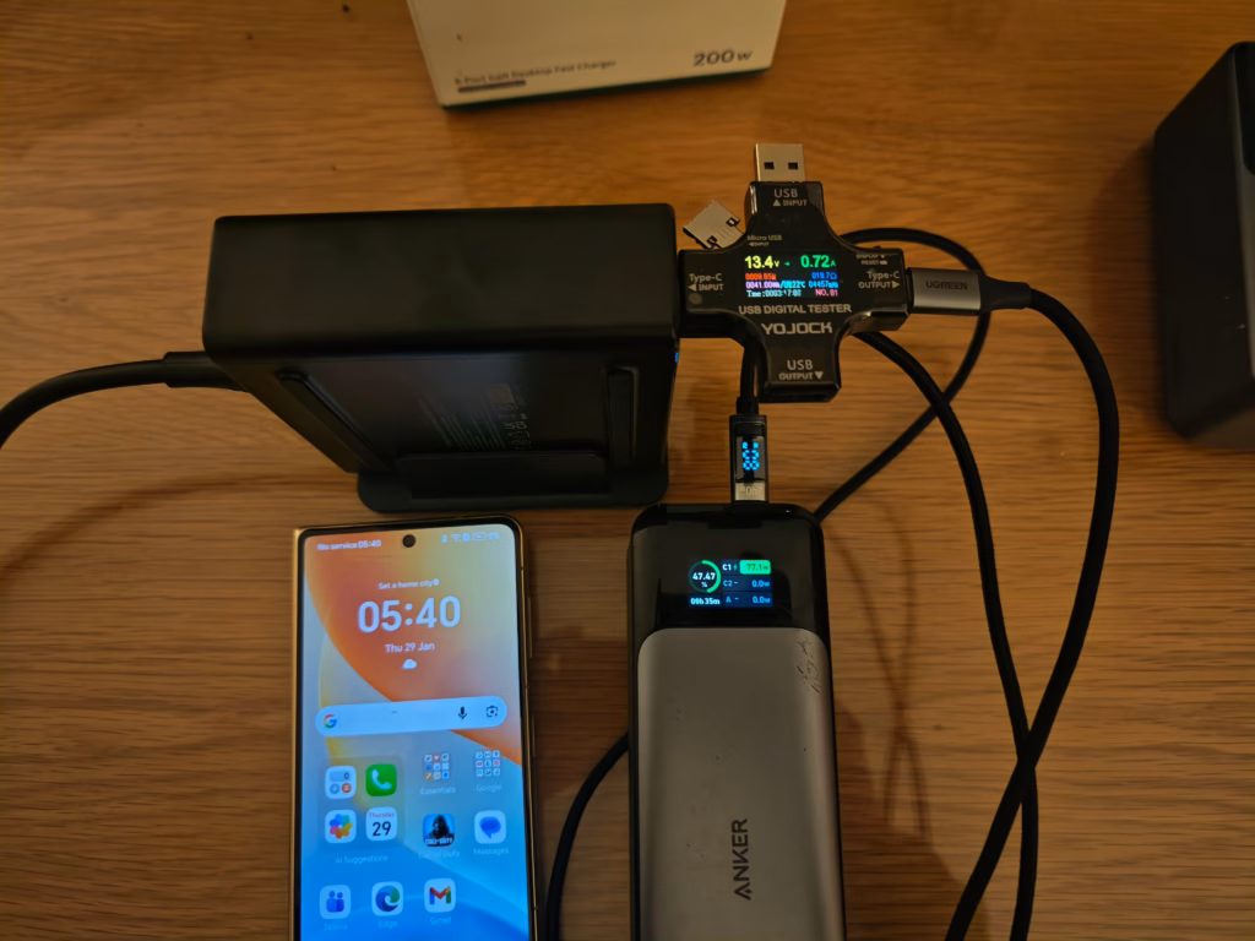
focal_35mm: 23
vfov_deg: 58.9
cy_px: 470
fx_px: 834
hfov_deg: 73.9
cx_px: 628
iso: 640
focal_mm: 6.55
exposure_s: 1/25
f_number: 1.6
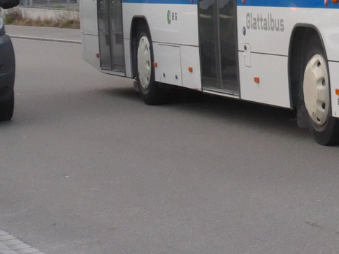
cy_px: -57
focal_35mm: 198
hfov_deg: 9.8
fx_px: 1940
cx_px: 417
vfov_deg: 7.4
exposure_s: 1/320
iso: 1250
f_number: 4.4
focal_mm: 16
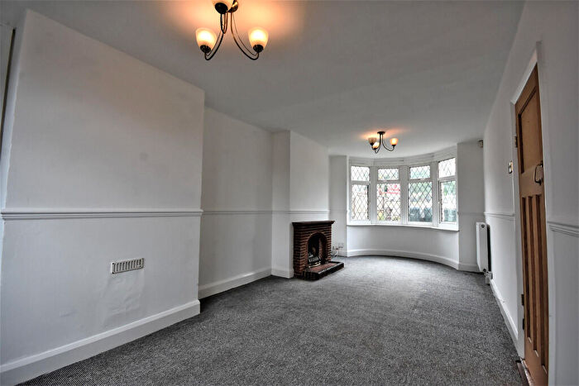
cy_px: 193
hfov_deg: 100.4
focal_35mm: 15
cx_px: 290
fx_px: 241
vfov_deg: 77.4
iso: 800
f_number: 7.1
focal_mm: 10
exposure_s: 1/200
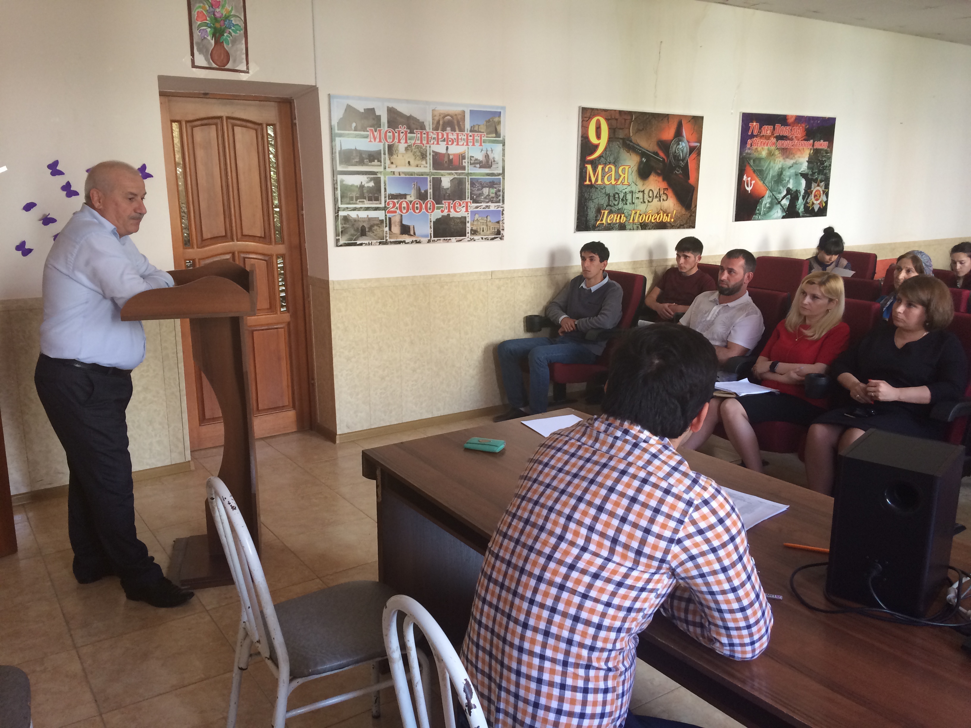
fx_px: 813
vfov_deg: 48.2
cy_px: 364
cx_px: 486
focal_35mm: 29
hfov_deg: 61.7
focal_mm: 4.15
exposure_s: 1/33
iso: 100
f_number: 2.2
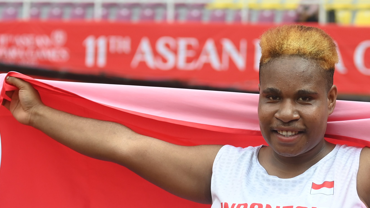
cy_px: 158
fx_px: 1913
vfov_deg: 6.2
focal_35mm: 195
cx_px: 238
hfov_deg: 11.0
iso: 400
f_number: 4.5
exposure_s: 1/800
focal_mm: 90
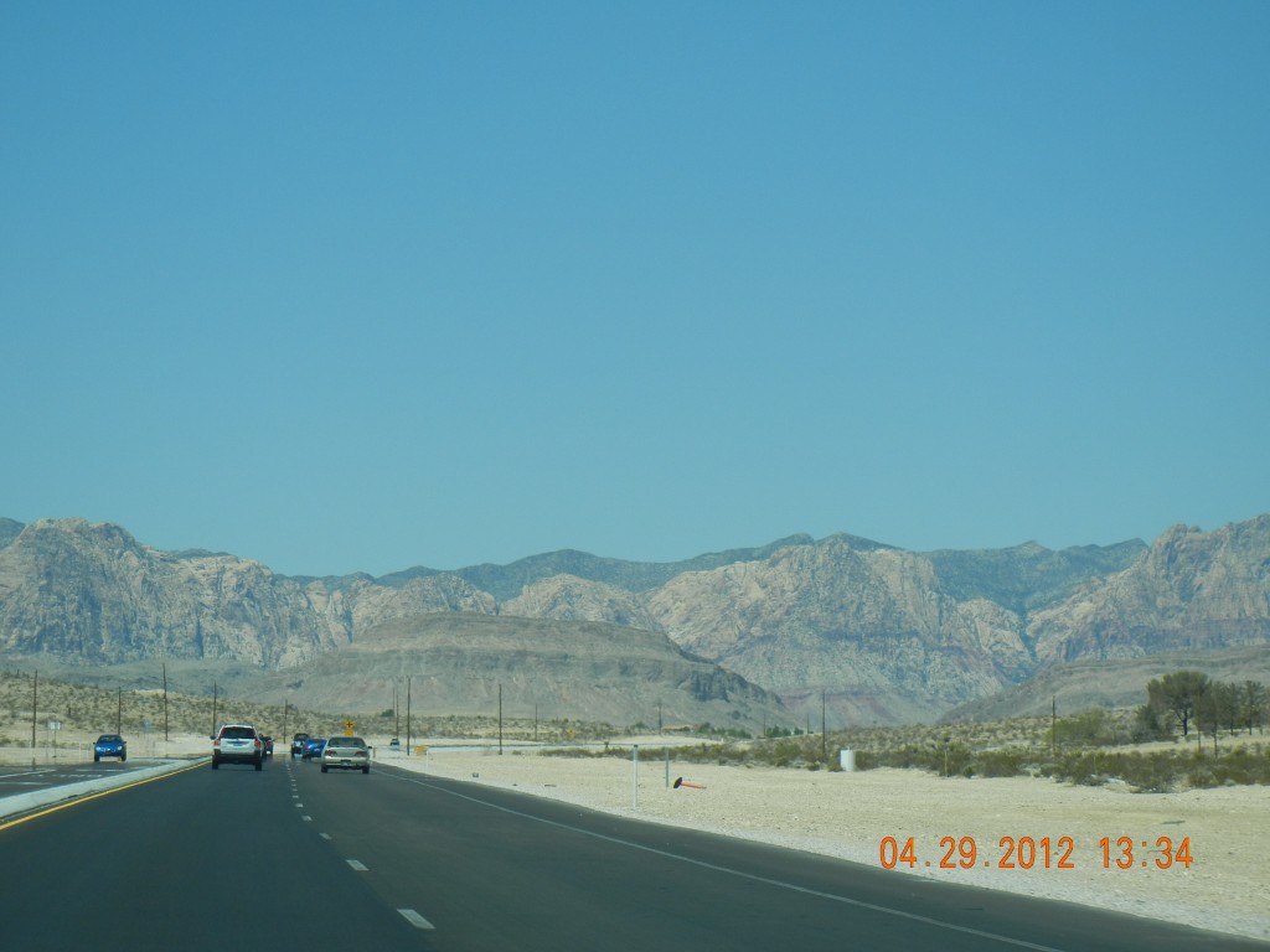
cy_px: 476
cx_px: 635
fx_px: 4256
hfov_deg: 17.0
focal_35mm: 116
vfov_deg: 12.8
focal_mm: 20.9
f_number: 9.2
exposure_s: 1/275
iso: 160
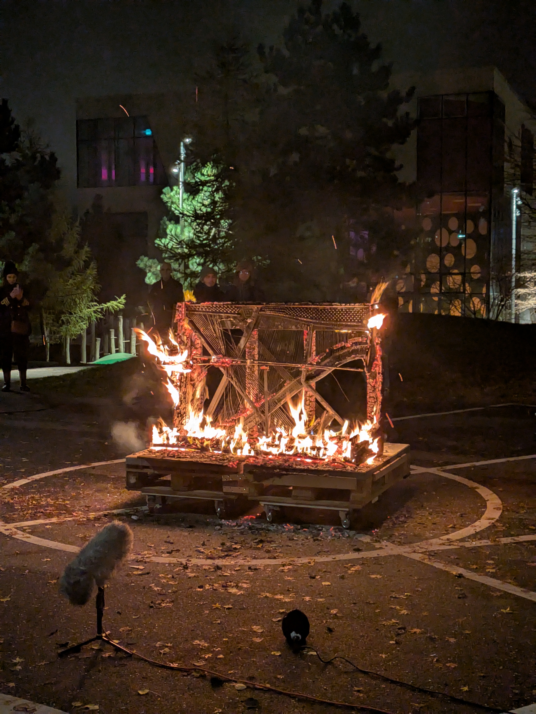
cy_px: 357
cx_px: 268
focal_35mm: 51
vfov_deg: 37.5
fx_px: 1052
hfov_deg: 28.6
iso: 87
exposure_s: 1/16.7
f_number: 1.89
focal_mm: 5.43
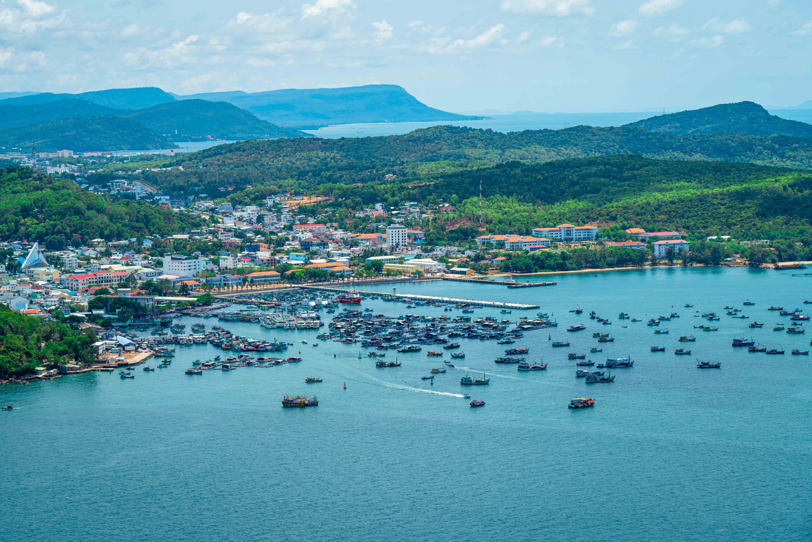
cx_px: 406
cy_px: 271
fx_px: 2369
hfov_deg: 19.5
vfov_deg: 13.0
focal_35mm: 105
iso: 100
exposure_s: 1/640
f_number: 9
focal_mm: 105
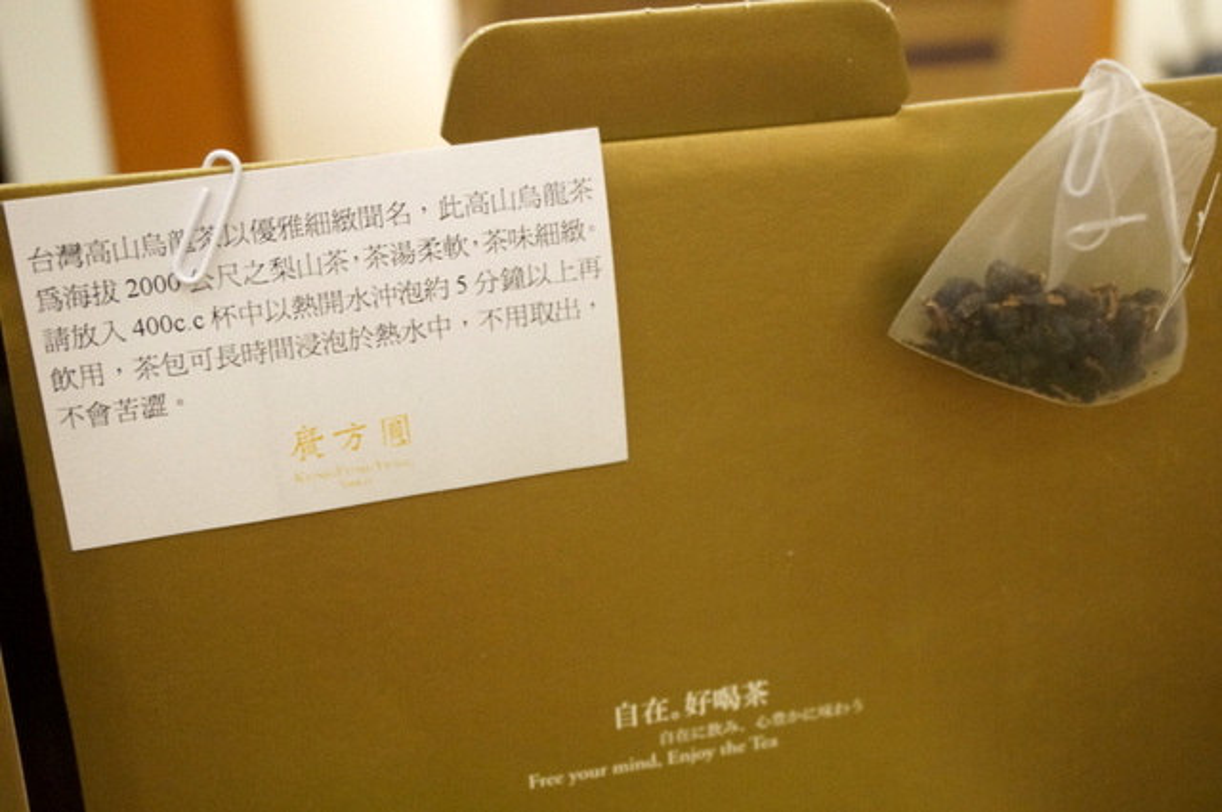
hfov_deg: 40.0
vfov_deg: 27.2
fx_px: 1678
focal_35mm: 50
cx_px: 611
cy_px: 406
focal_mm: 33
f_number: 5
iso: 3200
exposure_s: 1/60
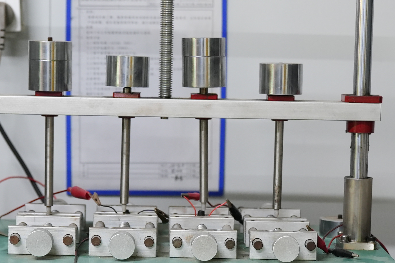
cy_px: 220
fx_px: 1393
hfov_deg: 16.1
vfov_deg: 10.8
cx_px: 198
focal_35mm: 127
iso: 1000
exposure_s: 1/50
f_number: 3.2
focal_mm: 38
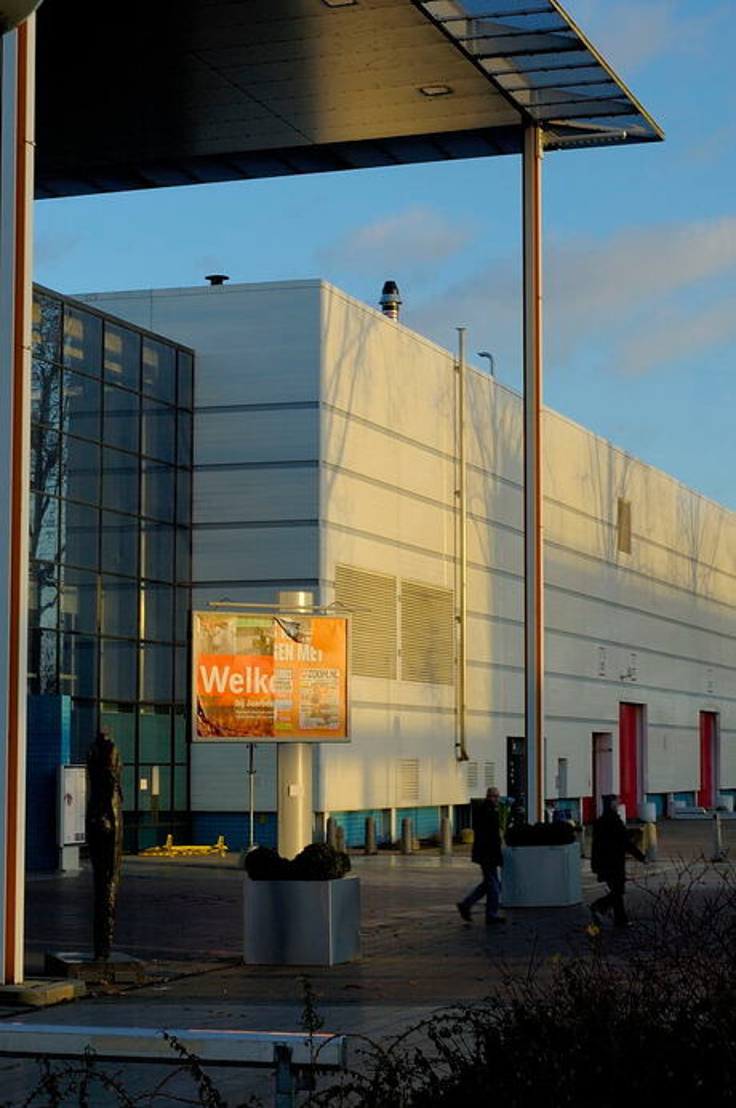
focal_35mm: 75
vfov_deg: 27.0
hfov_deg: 18.1
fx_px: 2307
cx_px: 368
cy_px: 554
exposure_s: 1/60
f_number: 14
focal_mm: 50
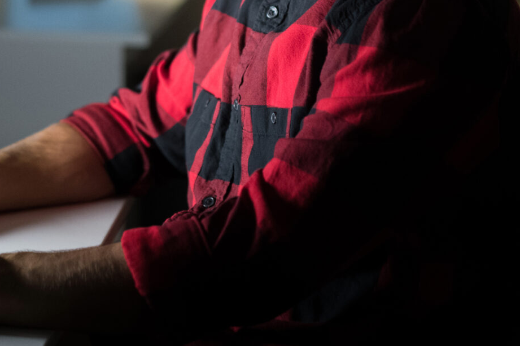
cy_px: -39
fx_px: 2008
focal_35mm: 139
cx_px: -8
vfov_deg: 9.8
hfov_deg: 14.5
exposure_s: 1/125
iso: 800
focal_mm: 50
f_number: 2
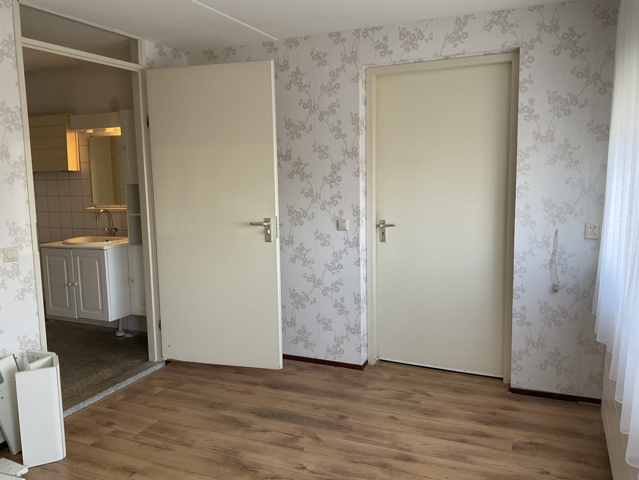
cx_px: 320
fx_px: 535
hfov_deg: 61.7
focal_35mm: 29
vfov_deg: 48.2
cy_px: 240
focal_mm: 3
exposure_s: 1/50
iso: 64
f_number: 1.8
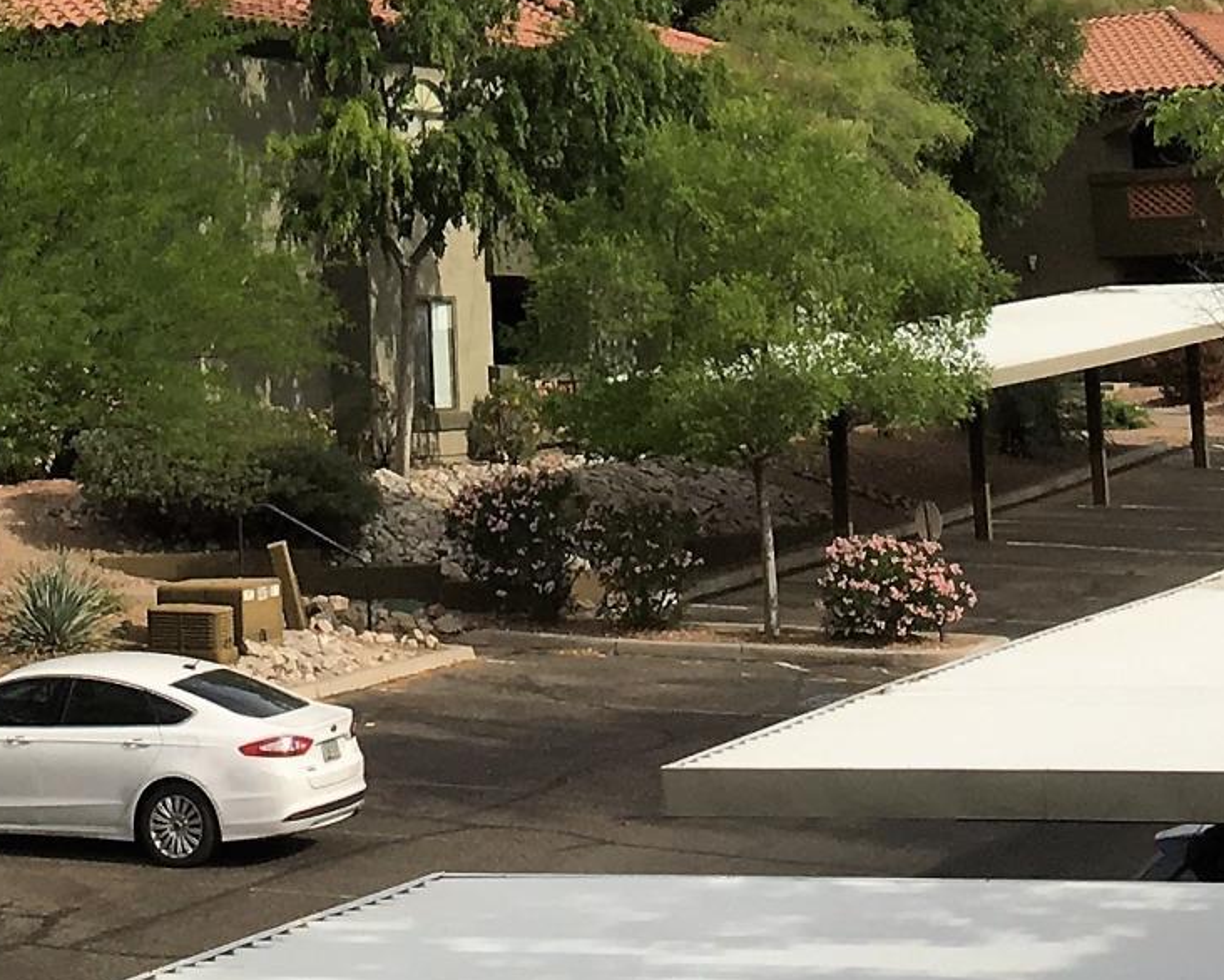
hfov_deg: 16.5
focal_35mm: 116
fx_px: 4203
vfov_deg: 12.3
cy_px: -741
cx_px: 264
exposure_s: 1/2079
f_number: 2.2
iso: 32
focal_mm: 4.15
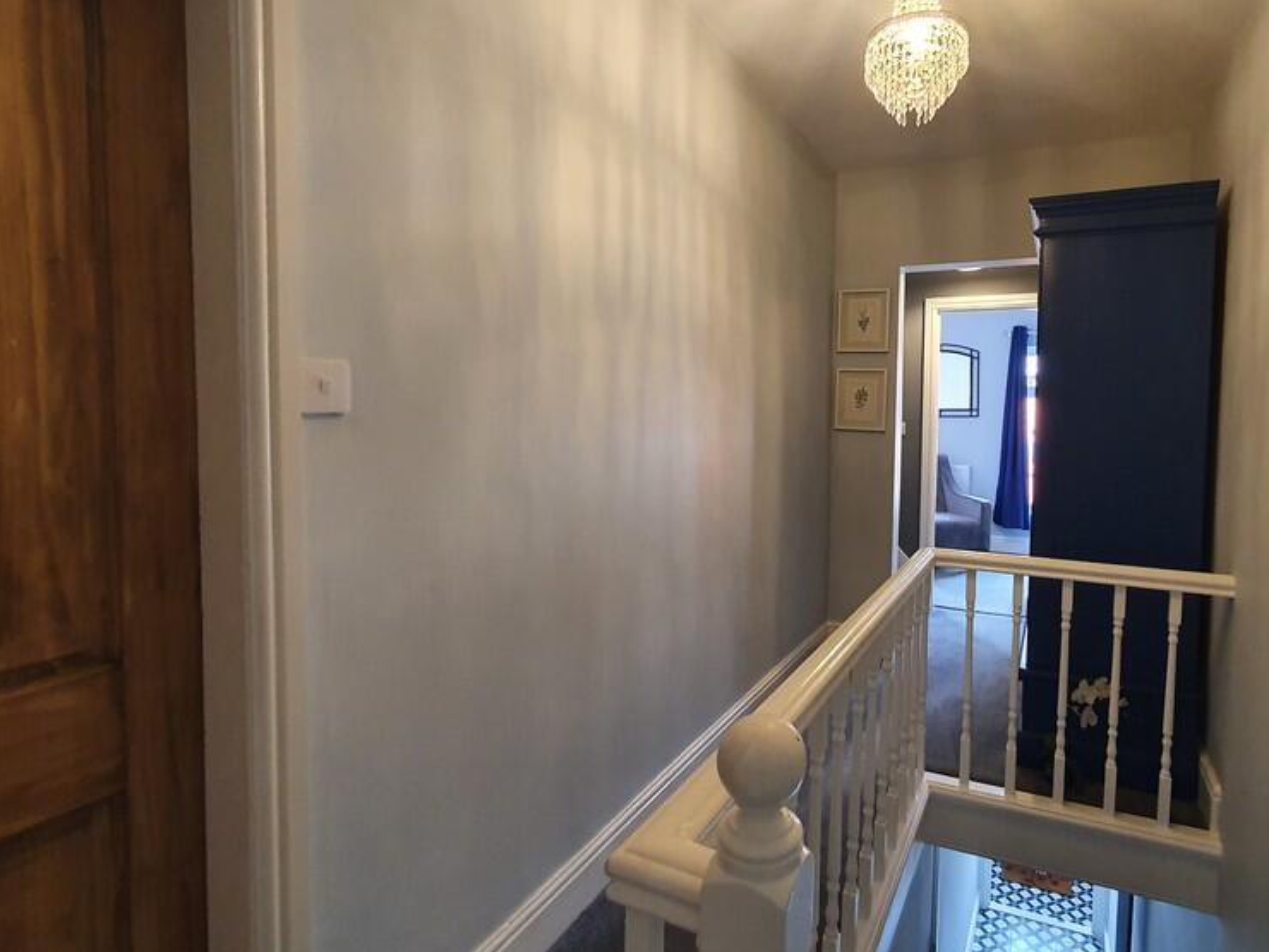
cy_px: 439
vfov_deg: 71.5
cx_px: 761
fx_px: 660
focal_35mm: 18
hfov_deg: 86.7
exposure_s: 1/50
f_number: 2.2
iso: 320
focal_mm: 1.8
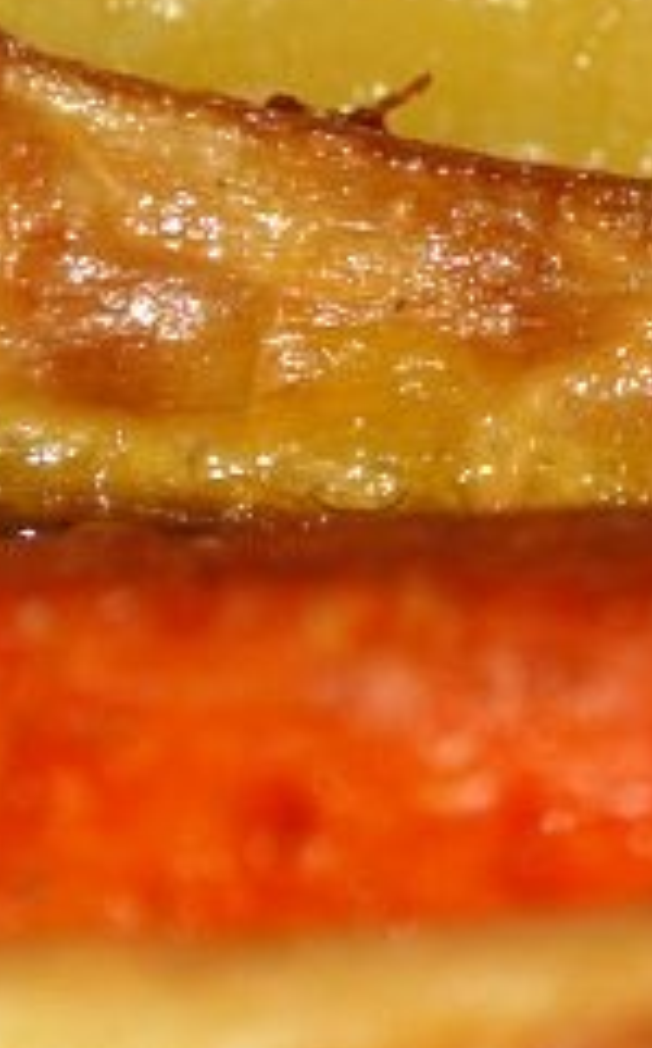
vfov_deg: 4.6
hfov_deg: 2.9
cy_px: 52
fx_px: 13060
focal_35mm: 458
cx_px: 904
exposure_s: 1/60
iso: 200
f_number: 5.6
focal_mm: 90
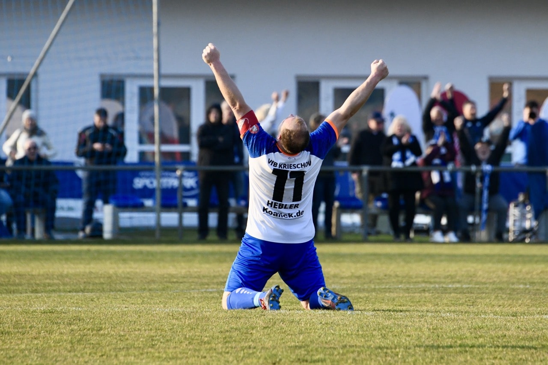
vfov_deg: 3.4
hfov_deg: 5.2
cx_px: 274
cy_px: 182
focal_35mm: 400
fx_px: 6088
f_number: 8
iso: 2500
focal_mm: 400
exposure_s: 1/1600
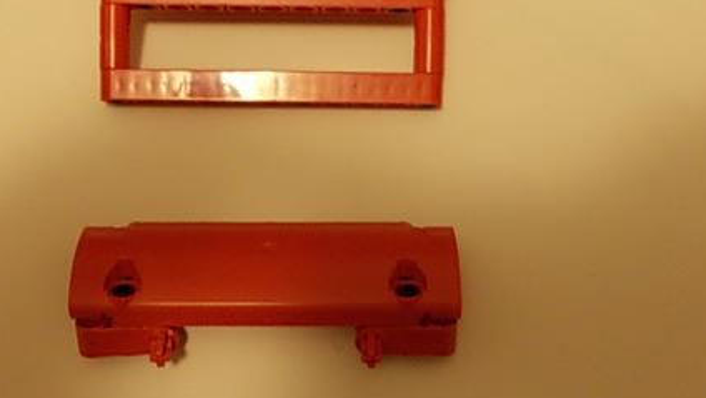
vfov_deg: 25.9
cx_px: 330
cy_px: 250
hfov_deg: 44.5
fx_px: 862
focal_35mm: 46
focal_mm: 4
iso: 200
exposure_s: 1/4
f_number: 2.7
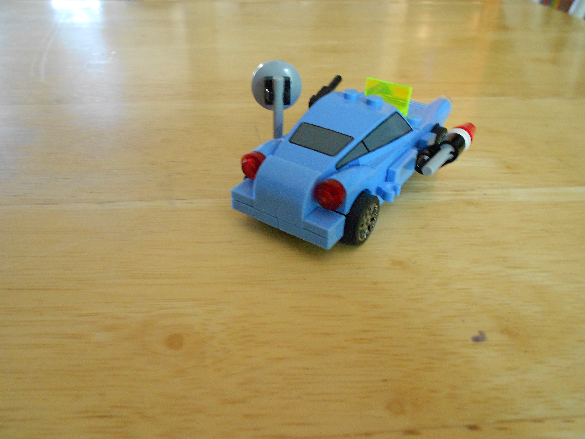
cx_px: 292
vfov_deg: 53.1
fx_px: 439
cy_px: 220
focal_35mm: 26
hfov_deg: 67.3
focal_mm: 4.6
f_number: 3.2
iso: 500
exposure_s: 1/8
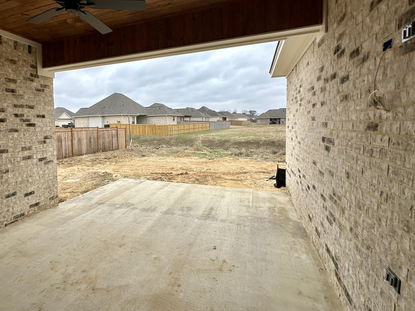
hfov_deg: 83.6
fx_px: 228
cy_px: 137
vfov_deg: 68.4
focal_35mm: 19
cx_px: 164
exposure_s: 1/481
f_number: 2.2
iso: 40
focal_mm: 2.22
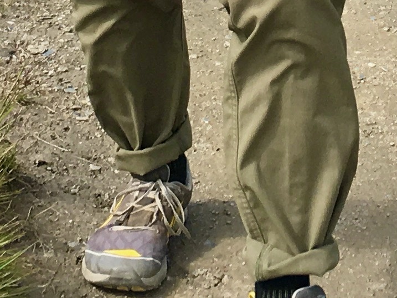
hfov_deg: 12.1
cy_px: -394
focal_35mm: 163
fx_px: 1870
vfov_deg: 8.4
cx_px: 332
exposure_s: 1/1012
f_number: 2.2
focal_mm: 4.15
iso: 25
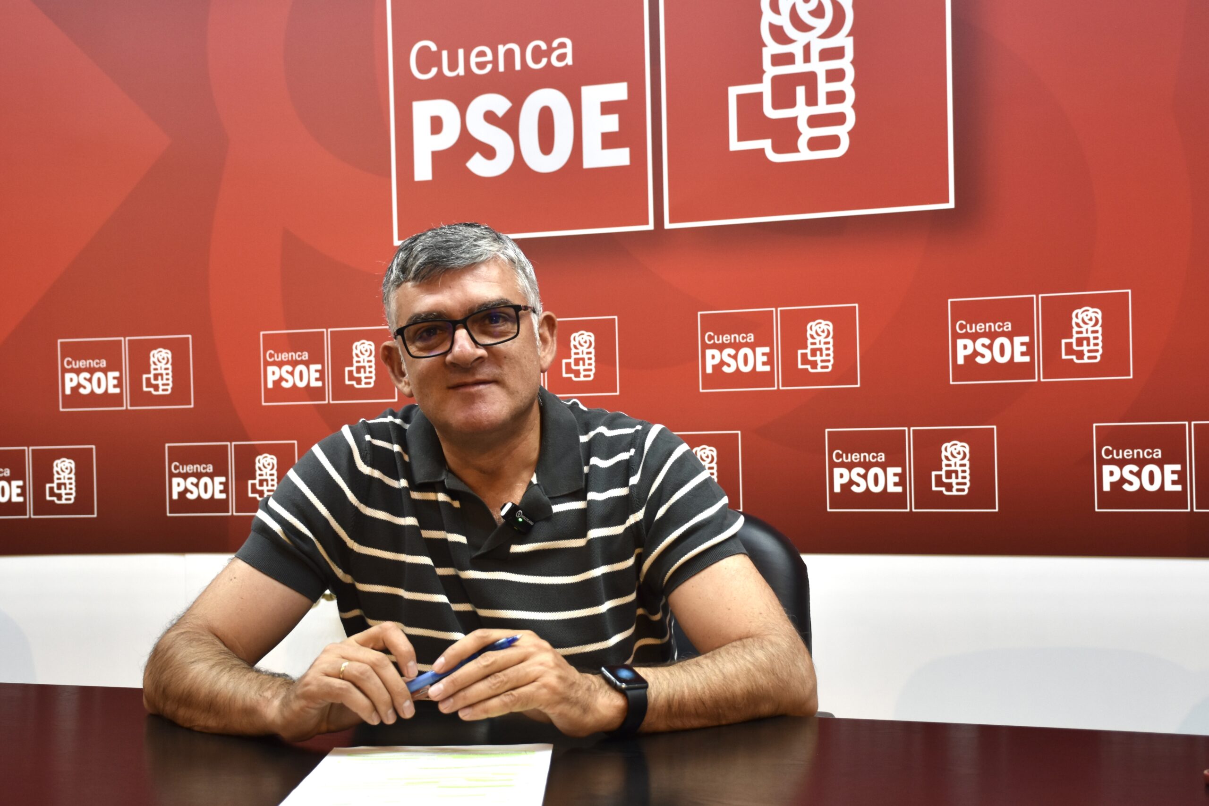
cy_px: 403
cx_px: 604
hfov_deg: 43.6
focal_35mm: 45
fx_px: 1511
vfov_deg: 29.9
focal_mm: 30
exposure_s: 1/60
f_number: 4
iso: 450
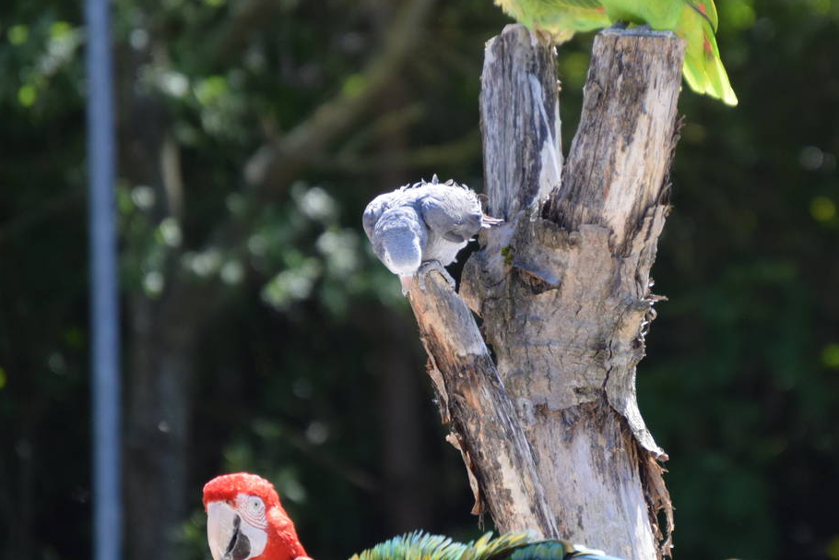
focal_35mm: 488
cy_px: 324
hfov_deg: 4.2
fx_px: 11371
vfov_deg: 2.8
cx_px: 625
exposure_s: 1/1000
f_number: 5.6
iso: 720
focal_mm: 185
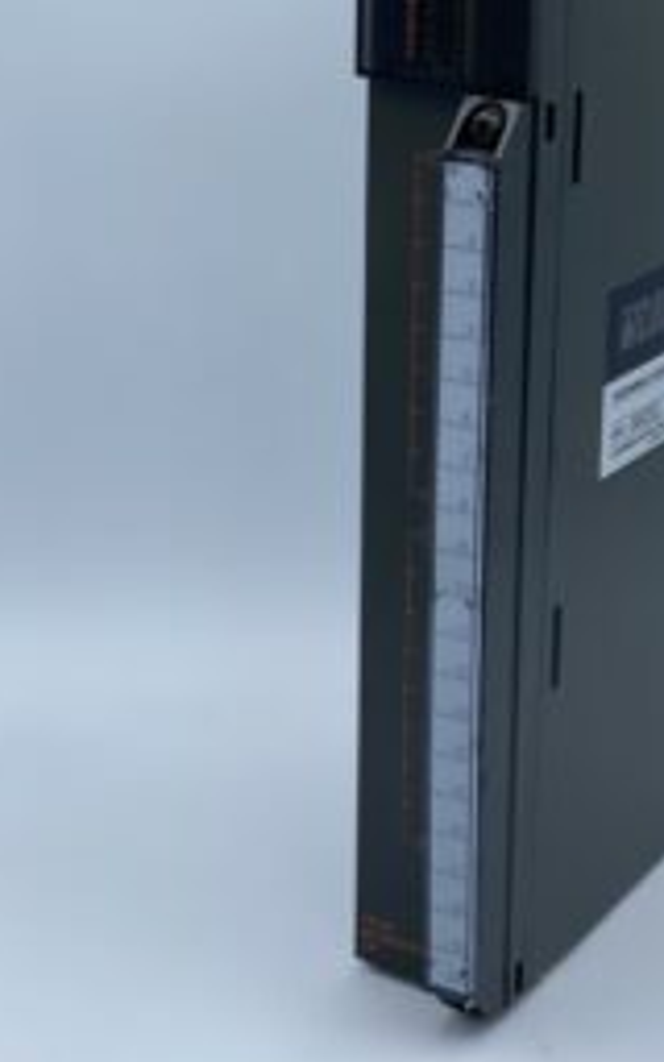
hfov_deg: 15.1
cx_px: 527
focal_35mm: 86
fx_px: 2490
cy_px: 348
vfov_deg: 24.0
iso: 20
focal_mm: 6
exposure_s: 1/631
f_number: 2
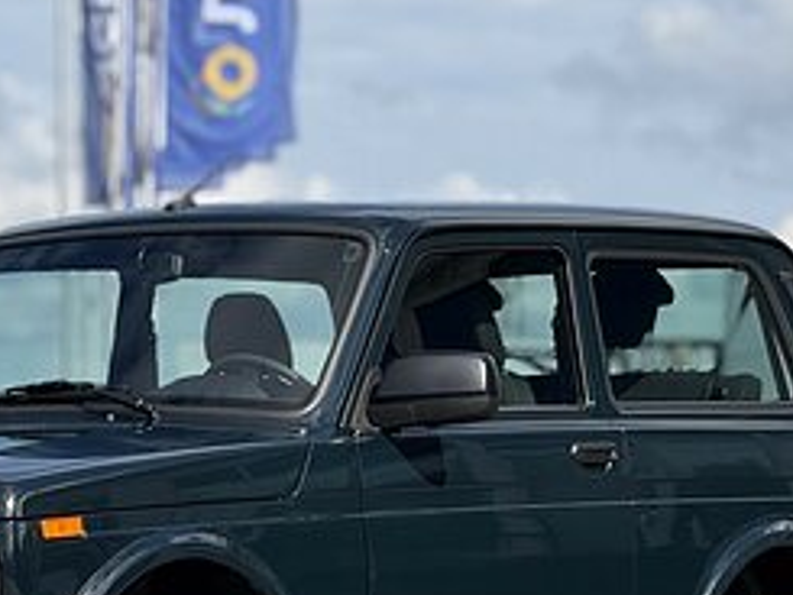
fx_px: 6142
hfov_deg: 7.4
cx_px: 233
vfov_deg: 5.5
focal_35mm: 268
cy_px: 479
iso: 64
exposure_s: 1/1916
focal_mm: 15.66
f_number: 2.8
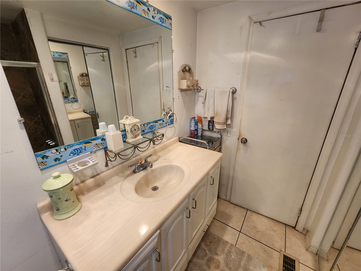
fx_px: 136
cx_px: 180
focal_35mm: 13
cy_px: 136
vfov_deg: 89.9
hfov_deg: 106.2
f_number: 2.2
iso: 320
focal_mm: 2.2
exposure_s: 1/30
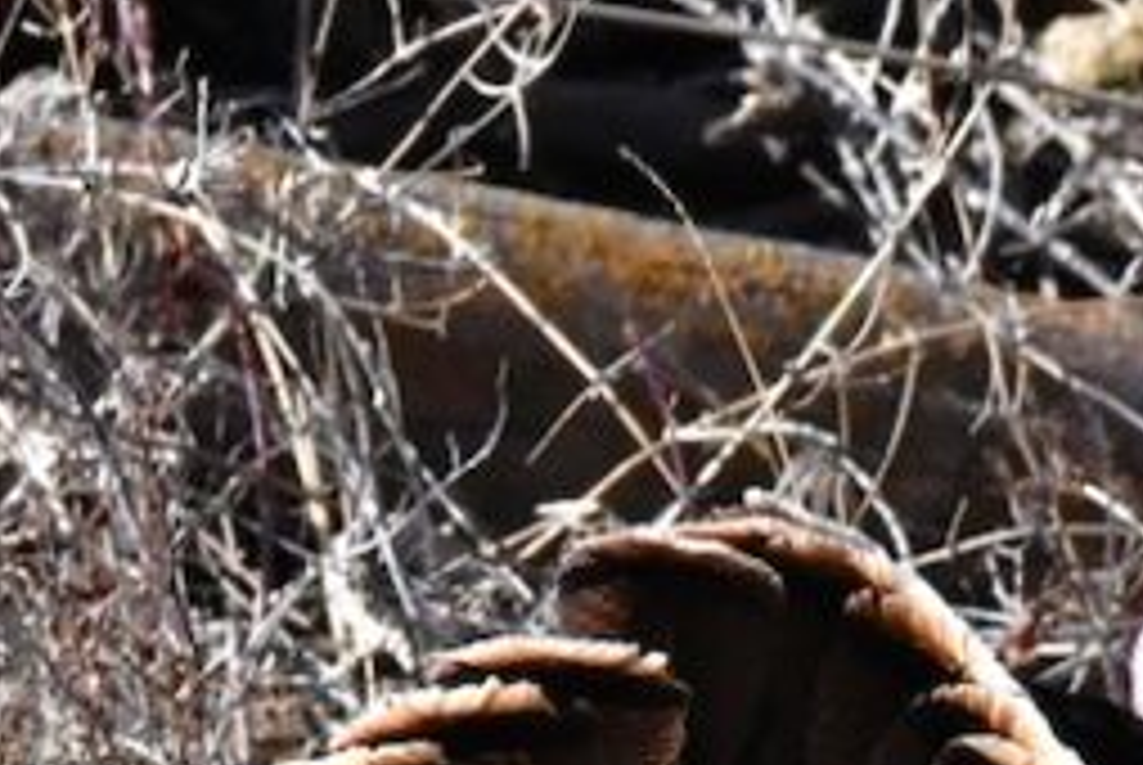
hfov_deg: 0.8
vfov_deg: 0.5
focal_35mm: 2535
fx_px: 80578
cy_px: 1192
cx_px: 90
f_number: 11
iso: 1600
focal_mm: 500
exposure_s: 1/1250
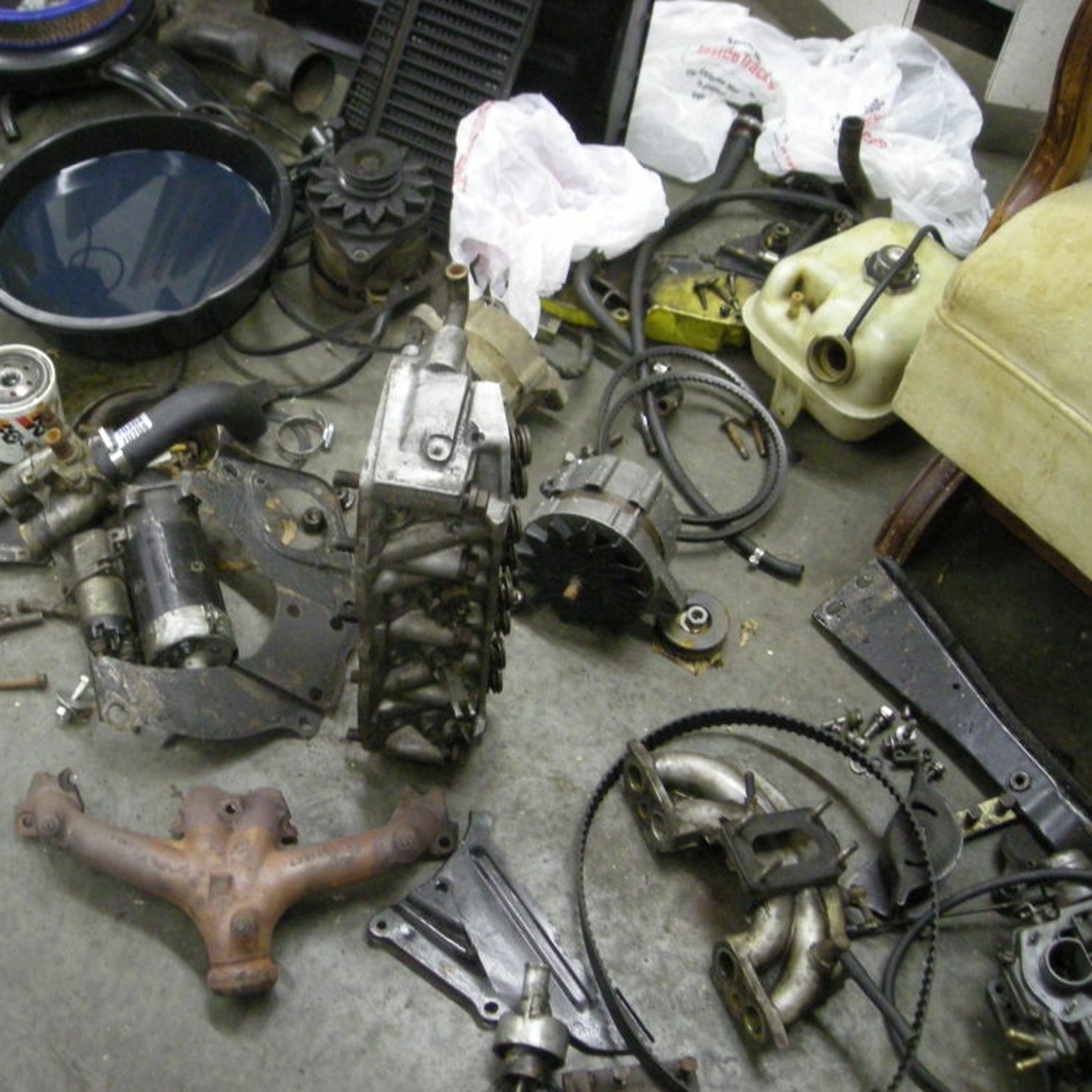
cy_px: 539
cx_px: 377
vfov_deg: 40.0
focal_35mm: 42
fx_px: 1499
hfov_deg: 39.6
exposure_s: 1/16.1
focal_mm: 5.7
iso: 400
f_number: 2.8
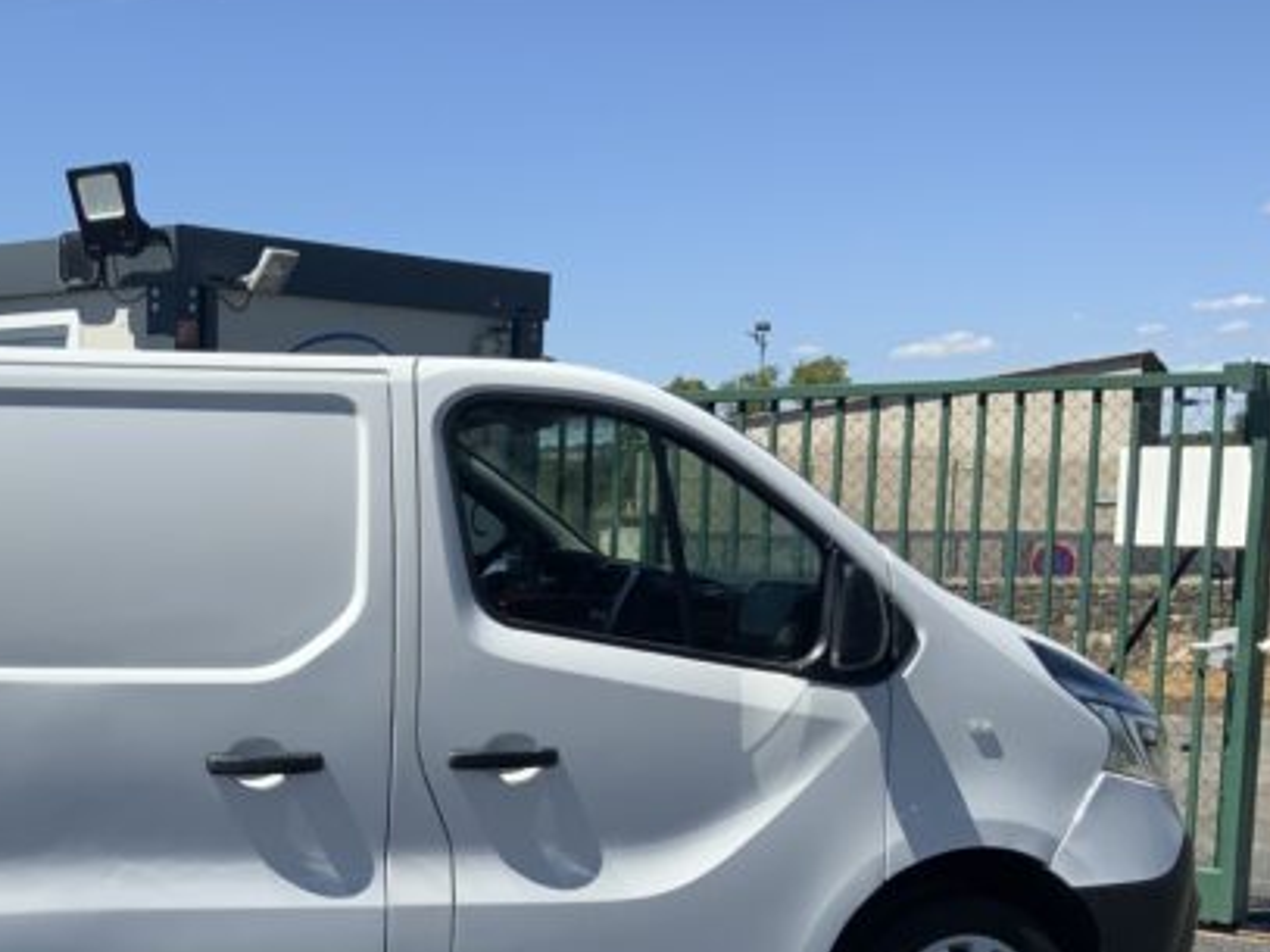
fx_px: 2091
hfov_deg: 32.3
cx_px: 150
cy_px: 790
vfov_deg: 25.1
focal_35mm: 57
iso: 16
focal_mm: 3
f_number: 1.8
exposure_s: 1/2058
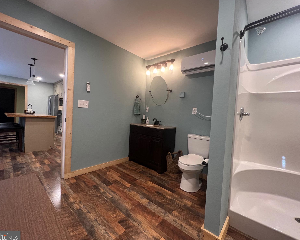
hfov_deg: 100.7
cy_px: 120
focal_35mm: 14
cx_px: 145
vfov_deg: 88.0
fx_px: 124
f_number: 1.8
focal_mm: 1.57
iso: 320
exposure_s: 1/60
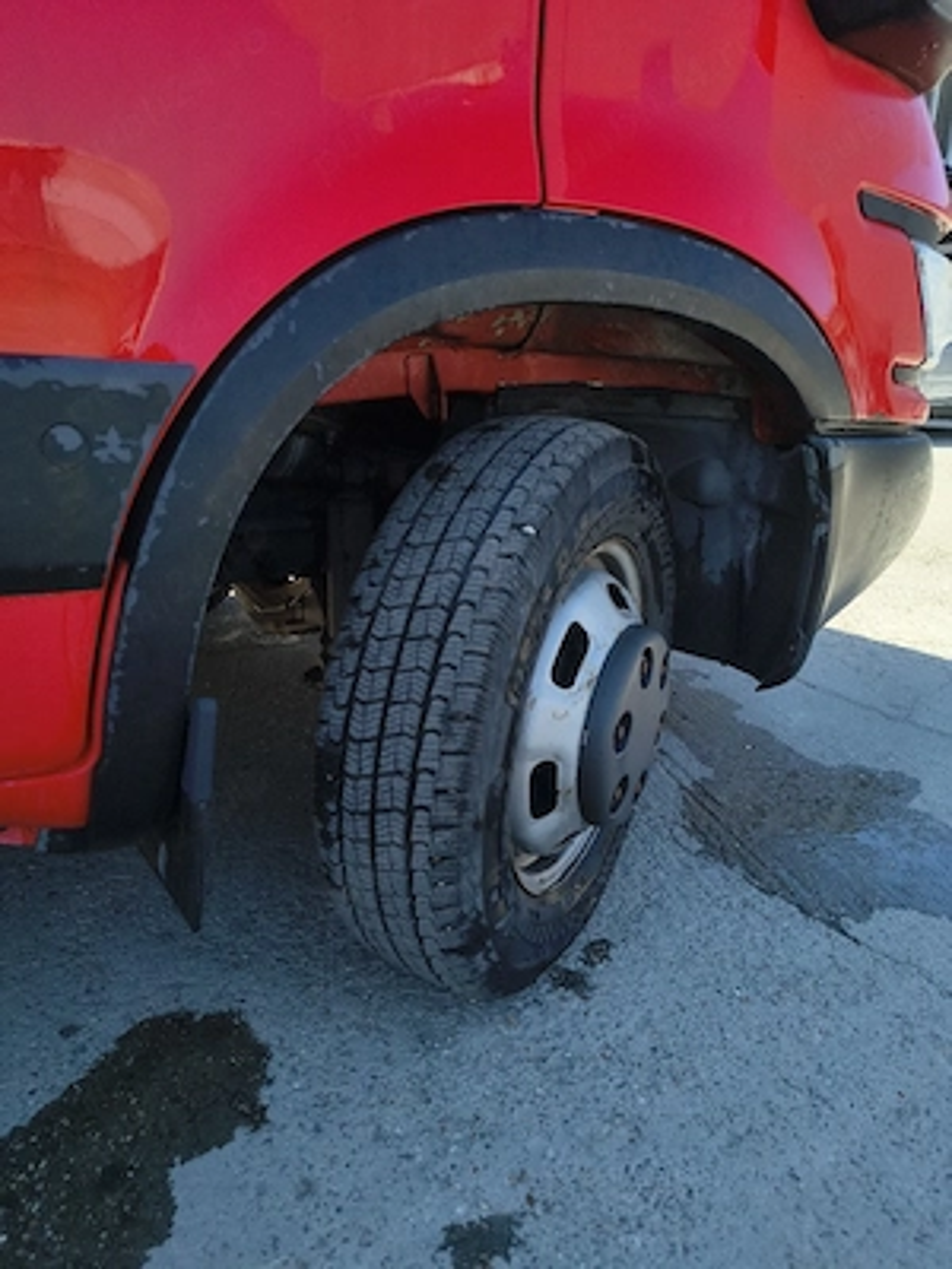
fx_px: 880
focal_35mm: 24
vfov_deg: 71.6
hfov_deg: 56.8
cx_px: 476
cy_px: 634
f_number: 1.8
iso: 101
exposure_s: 1/833
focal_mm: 5.56
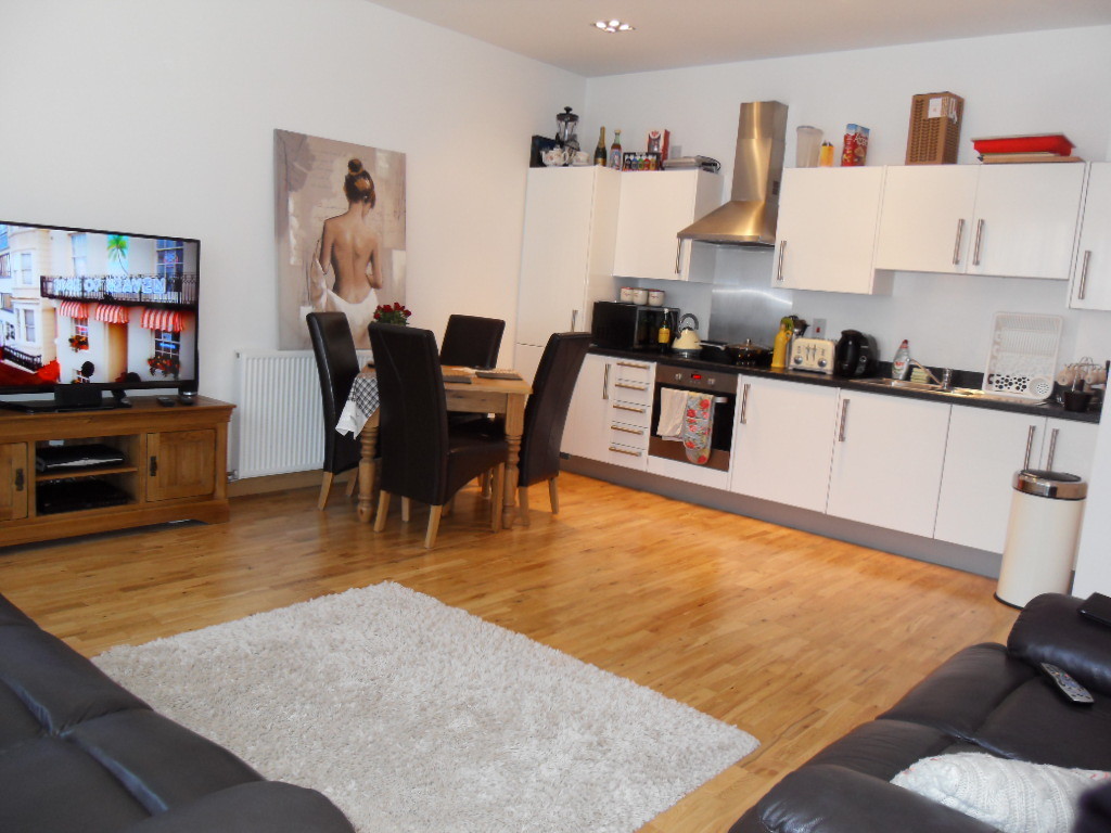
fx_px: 899
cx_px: 556
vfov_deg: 49.7
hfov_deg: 63.4
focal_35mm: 28
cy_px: 416
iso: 200
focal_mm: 6
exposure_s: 1/45
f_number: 2.8
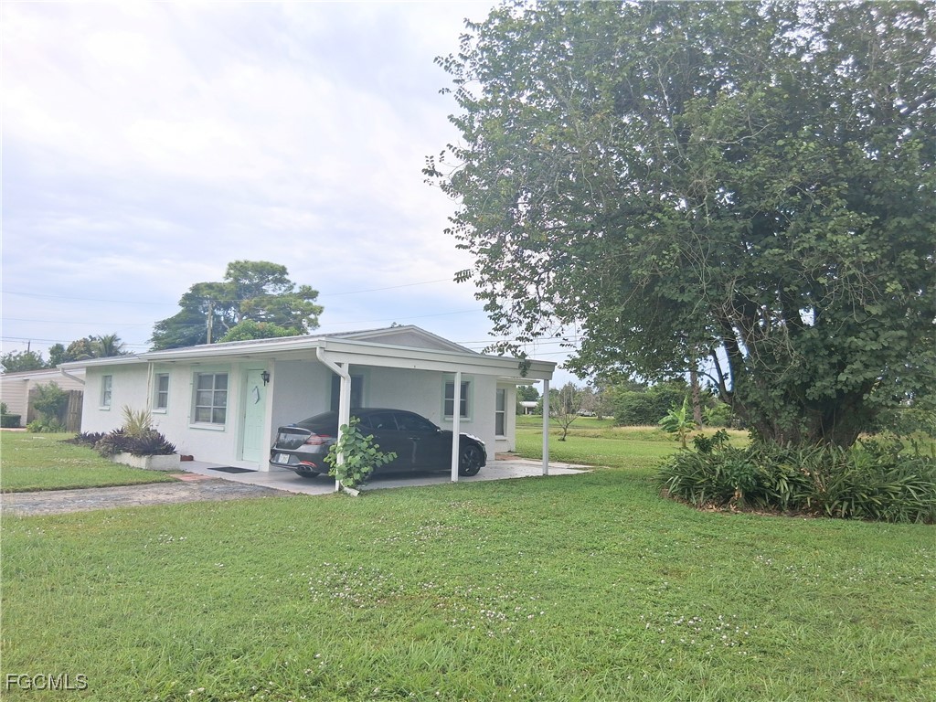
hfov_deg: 67.3
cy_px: 351
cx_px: 468
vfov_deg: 53.1
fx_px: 703
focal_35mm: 26
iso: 25
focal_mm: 3.98
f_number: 1.8
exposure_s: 1/677
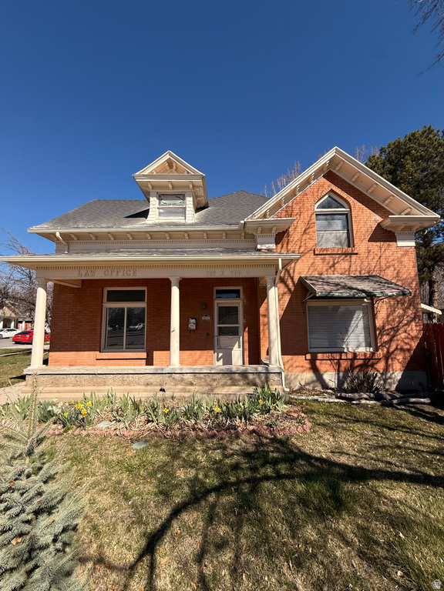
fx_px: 239
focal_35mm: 14
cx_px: 222
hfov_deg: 85.7
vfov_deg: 102.1
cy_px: 296
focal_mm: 2.22
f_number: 2.2
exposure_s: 1/1848
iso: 50
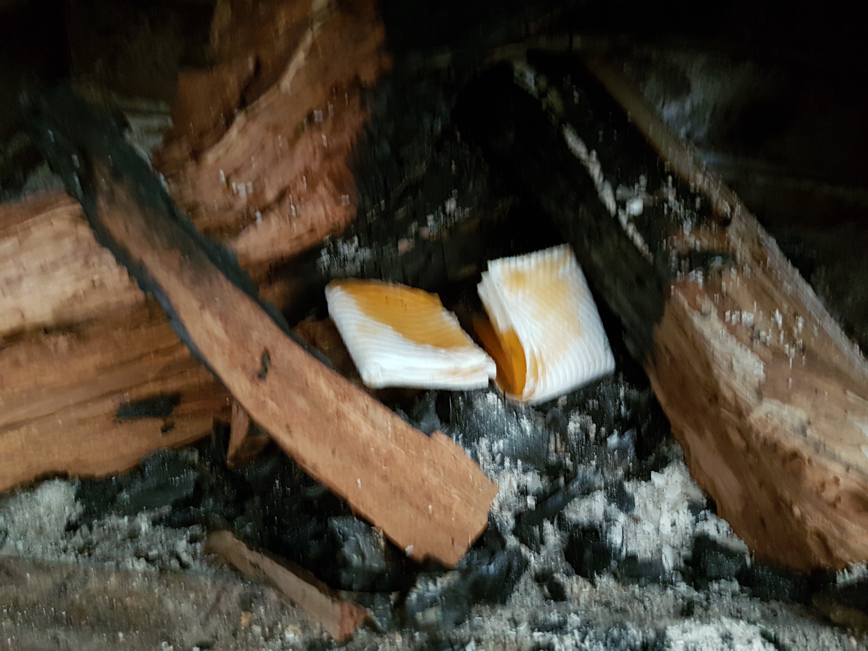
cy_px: 326
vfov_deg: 53.1
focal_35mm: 26
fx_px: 652
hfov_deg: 67.3
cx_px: 434
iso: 250
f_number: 1.7
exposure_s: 1/10
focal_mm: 4.2
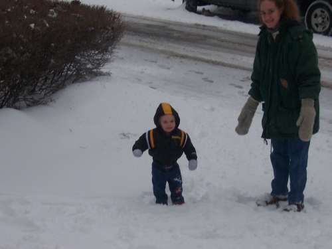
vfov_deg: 13.0
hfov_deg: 17.3
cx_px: 166
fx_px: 1093
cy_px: 124
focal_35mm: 114
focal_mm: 17.6
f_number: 4.8
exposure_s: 1/125
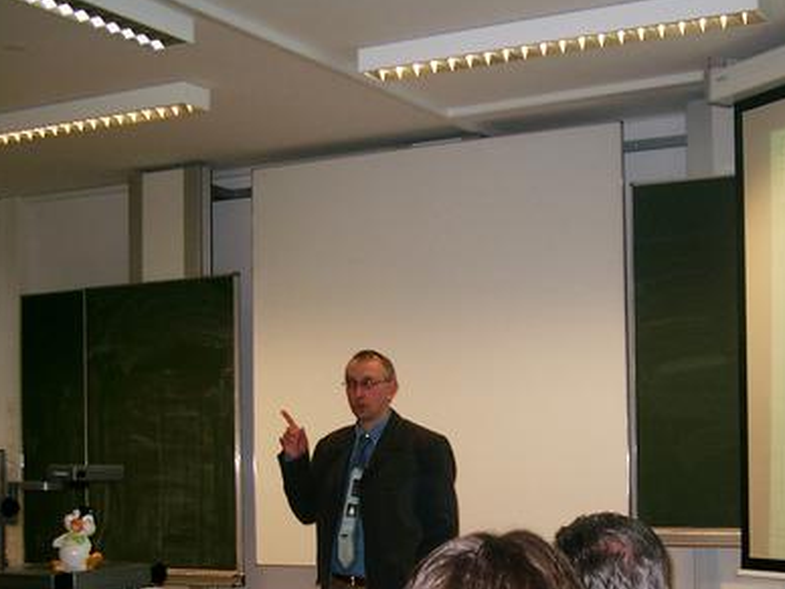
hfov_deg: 31.4
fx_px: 1383
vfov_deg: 23.7
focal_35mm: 61
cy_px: 461
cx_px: 526
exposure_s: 1/60
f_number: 2.6
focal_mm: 7.6
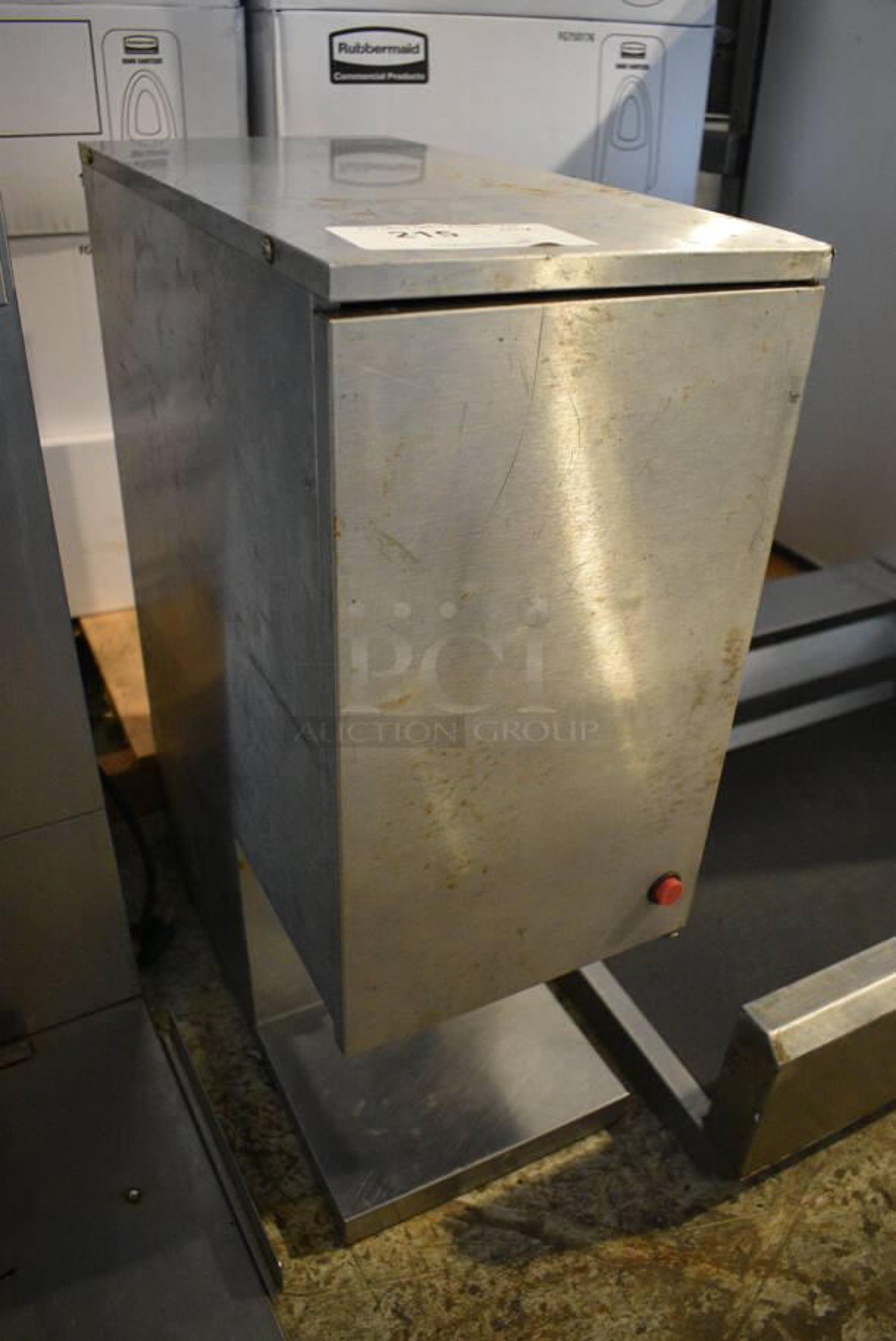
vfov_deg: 67.3
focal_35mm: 27
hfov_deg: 48.0
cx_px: 448
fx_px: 1006
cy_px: 670
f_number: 3.5
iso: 3600
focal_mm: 18
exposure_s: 1/125
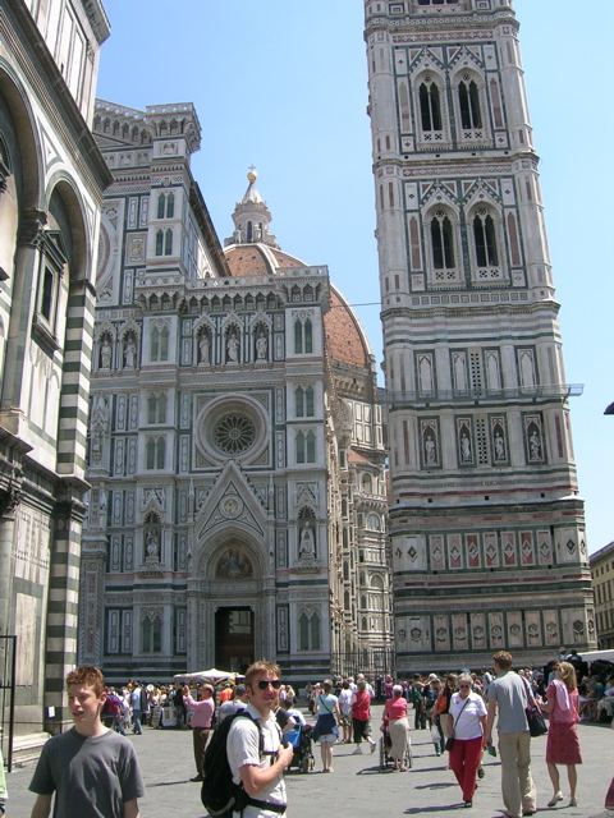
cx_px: 307
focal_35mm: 35
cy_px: 409
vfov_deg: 52.6
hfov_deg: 40.7
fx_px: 828
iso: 50
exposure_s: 1/303
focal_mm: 5.4
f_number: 4.8
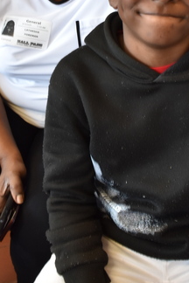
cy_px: 3
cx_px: 94
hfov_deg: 18.4
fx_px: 583
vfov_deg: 26.0
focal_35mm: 74
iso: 720
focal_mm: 20
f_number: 7.1
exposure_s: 1/30
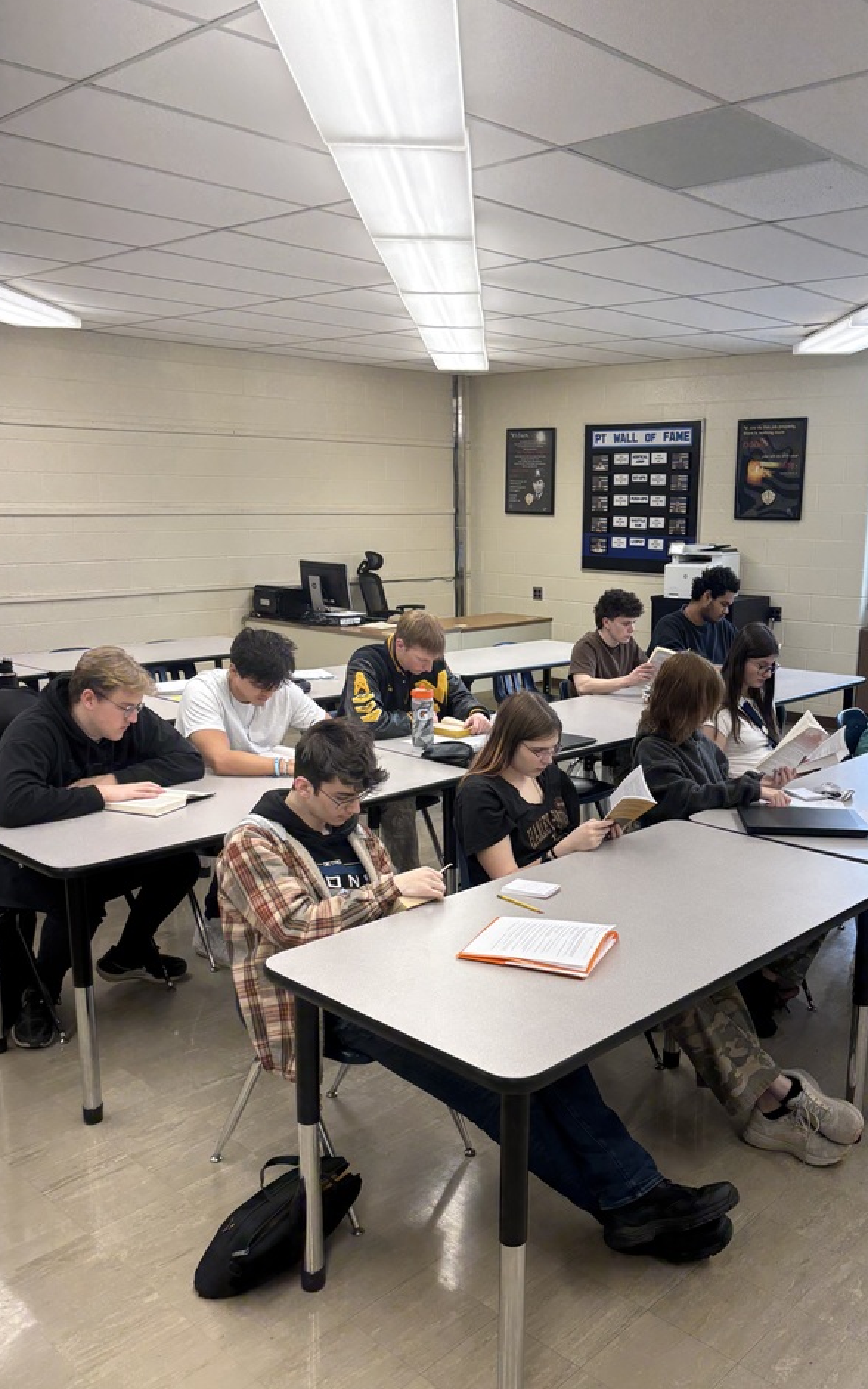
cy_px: 751
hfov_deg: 41.5
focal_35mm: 30
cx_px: 549
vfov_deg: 62.8
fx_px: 1136
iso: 125
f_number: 1.6
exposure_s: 1/148
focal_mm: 5.96
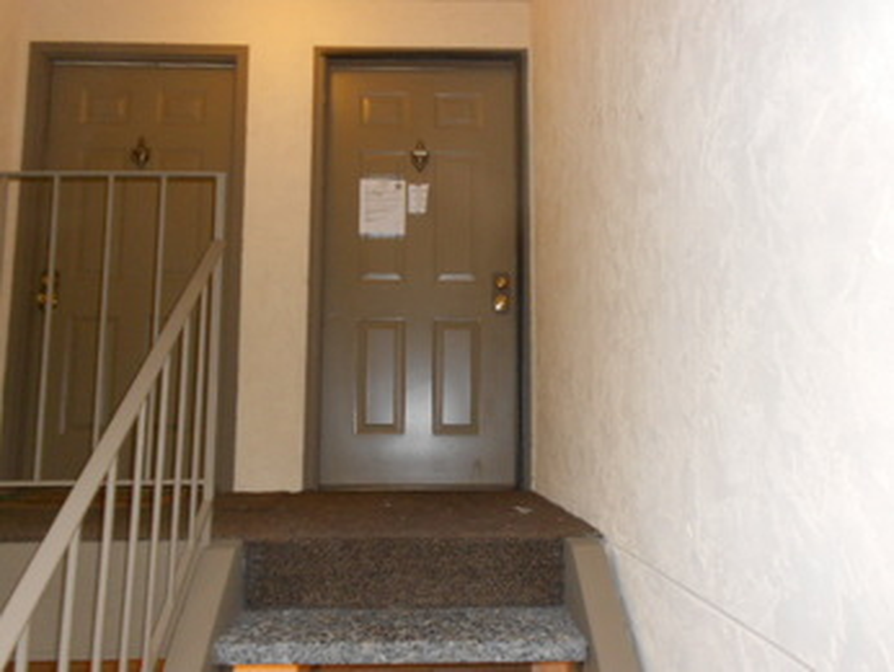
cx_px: 447
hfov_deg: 61.6
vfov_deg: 48.3
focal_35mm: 29
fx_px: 749
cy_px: 336
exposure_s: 1/25
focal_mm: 5.1
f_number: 3.4
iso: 250
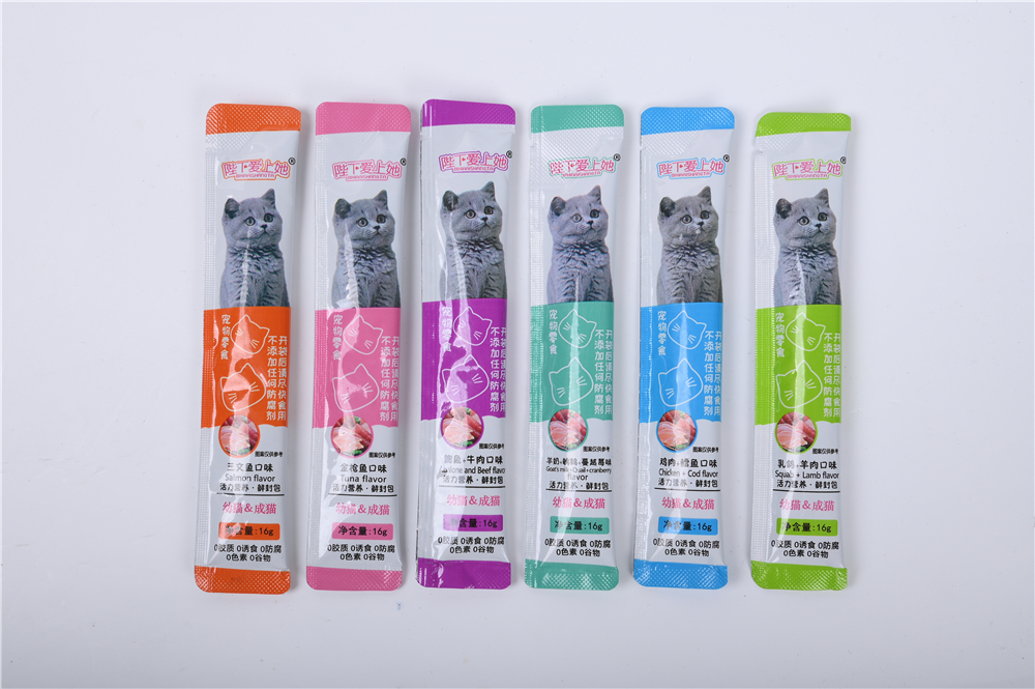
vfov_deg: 26.9
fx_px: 1436
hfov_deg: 39.6
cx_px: 518
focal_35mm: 50
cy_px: 344
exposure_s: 1/125
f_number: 11
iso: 125
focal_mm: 50
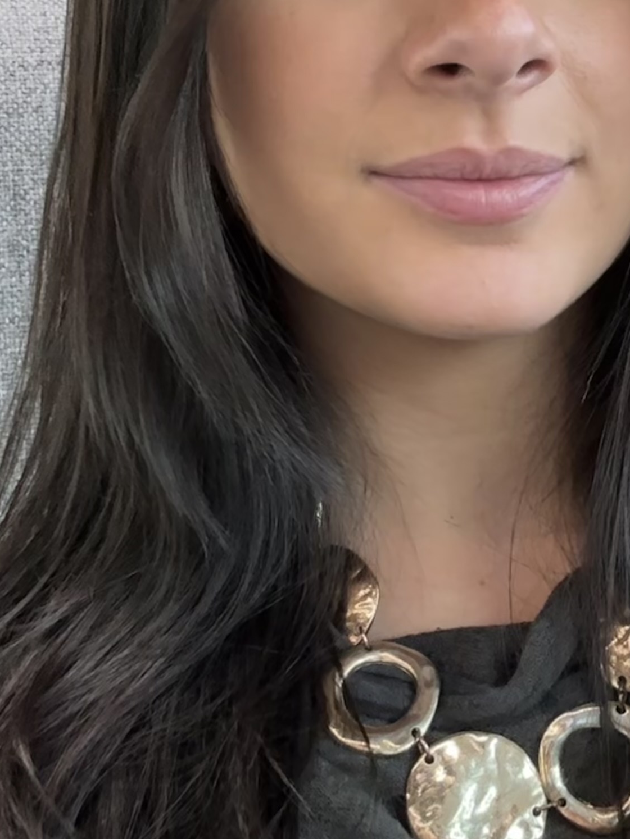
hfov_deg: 23.3
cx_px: 505
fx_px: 1504
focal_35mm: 62
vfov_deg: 31.0
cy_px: 307
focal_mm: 2.69
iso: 125
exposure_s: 1/60
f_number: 1.9
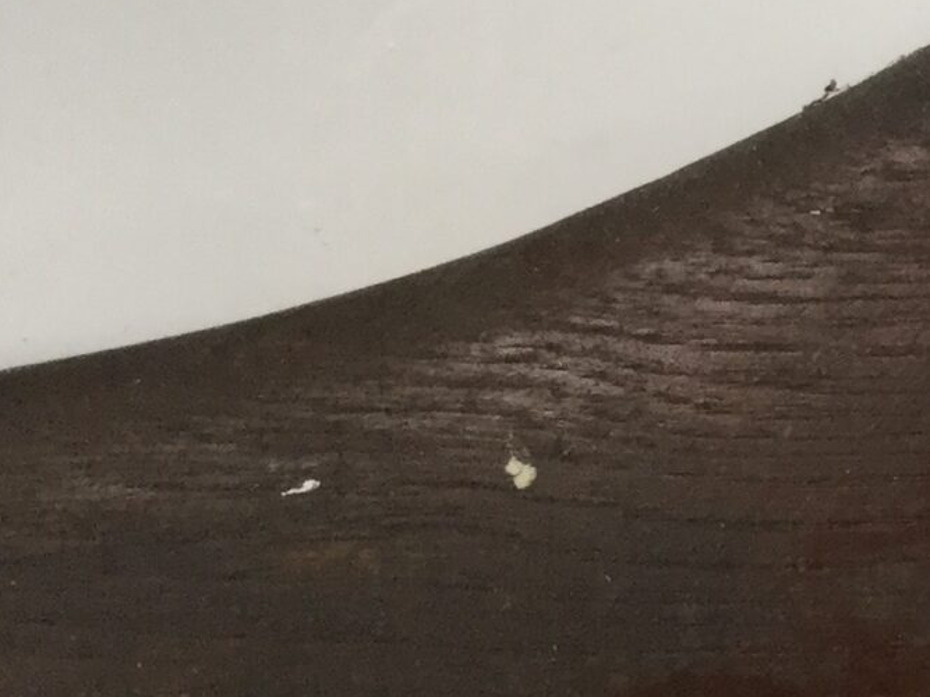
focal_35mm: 119
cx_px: 1775
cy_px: 654
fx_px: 3197
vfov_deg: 12.3
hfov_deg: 14.2
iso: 64
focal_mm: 3.3
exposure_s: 1/33
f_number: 2.4
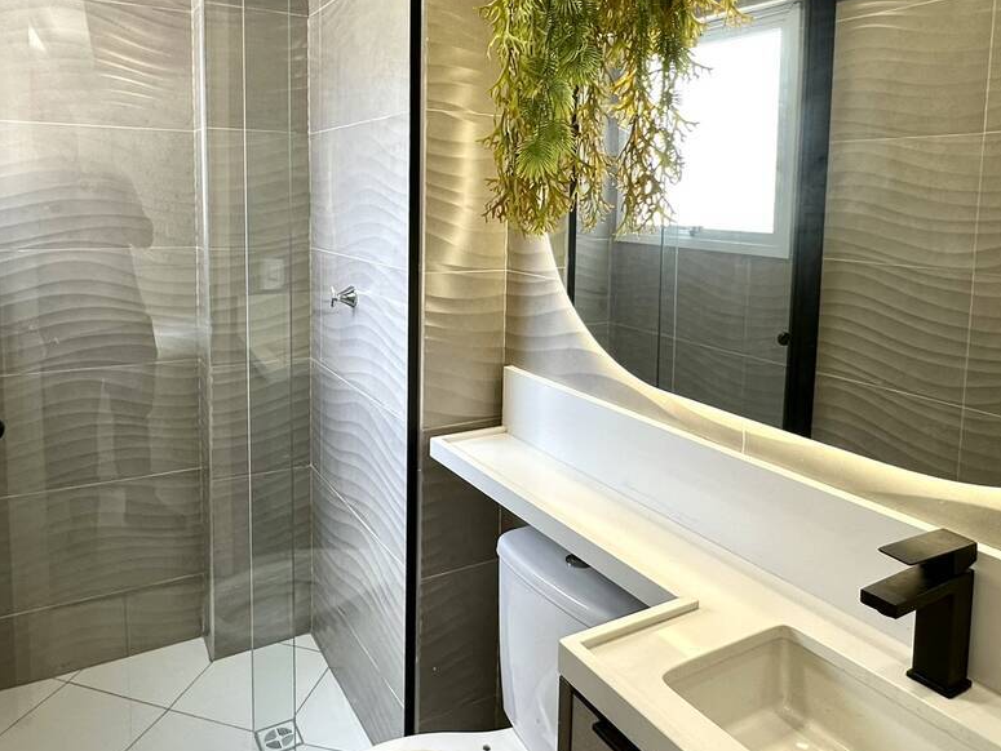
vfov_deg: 52.4
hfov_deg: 67.2
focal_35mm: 26
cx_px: 473
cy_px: 270
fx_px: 752
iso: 80
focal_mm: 2.22
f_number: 2.2
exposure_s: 1/99
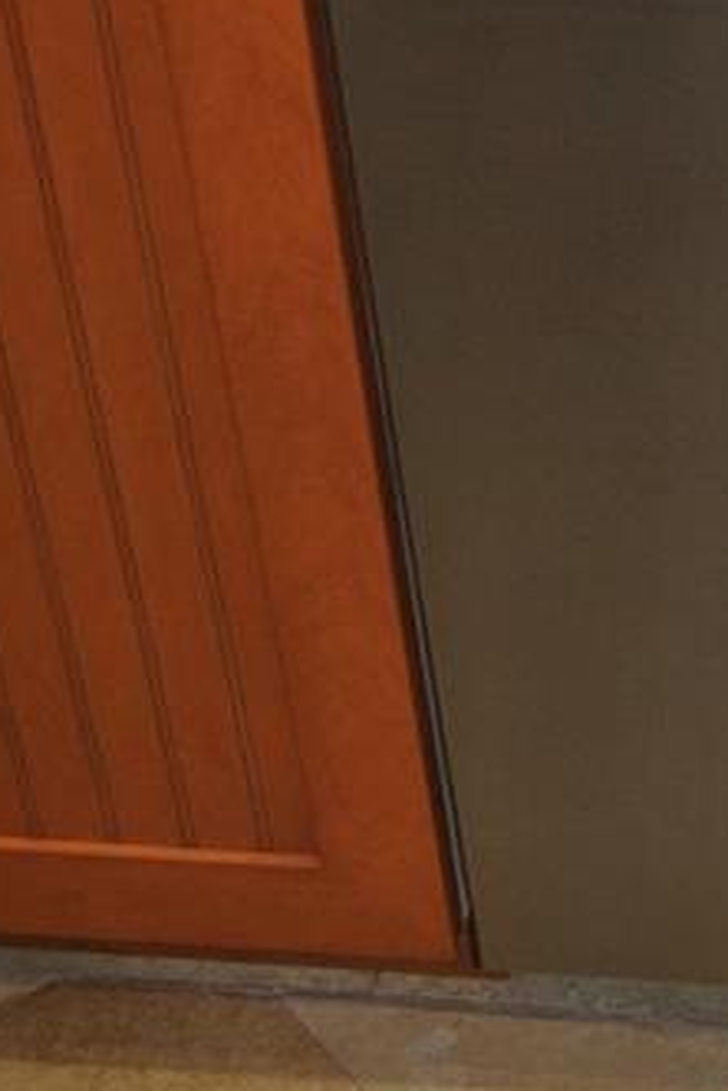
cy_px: 363
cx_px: 1201
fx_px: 2969
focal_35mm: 98
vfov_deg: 20.7
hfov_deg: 13.0
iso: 200
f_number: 3.5
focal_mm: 18
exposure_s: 1/60
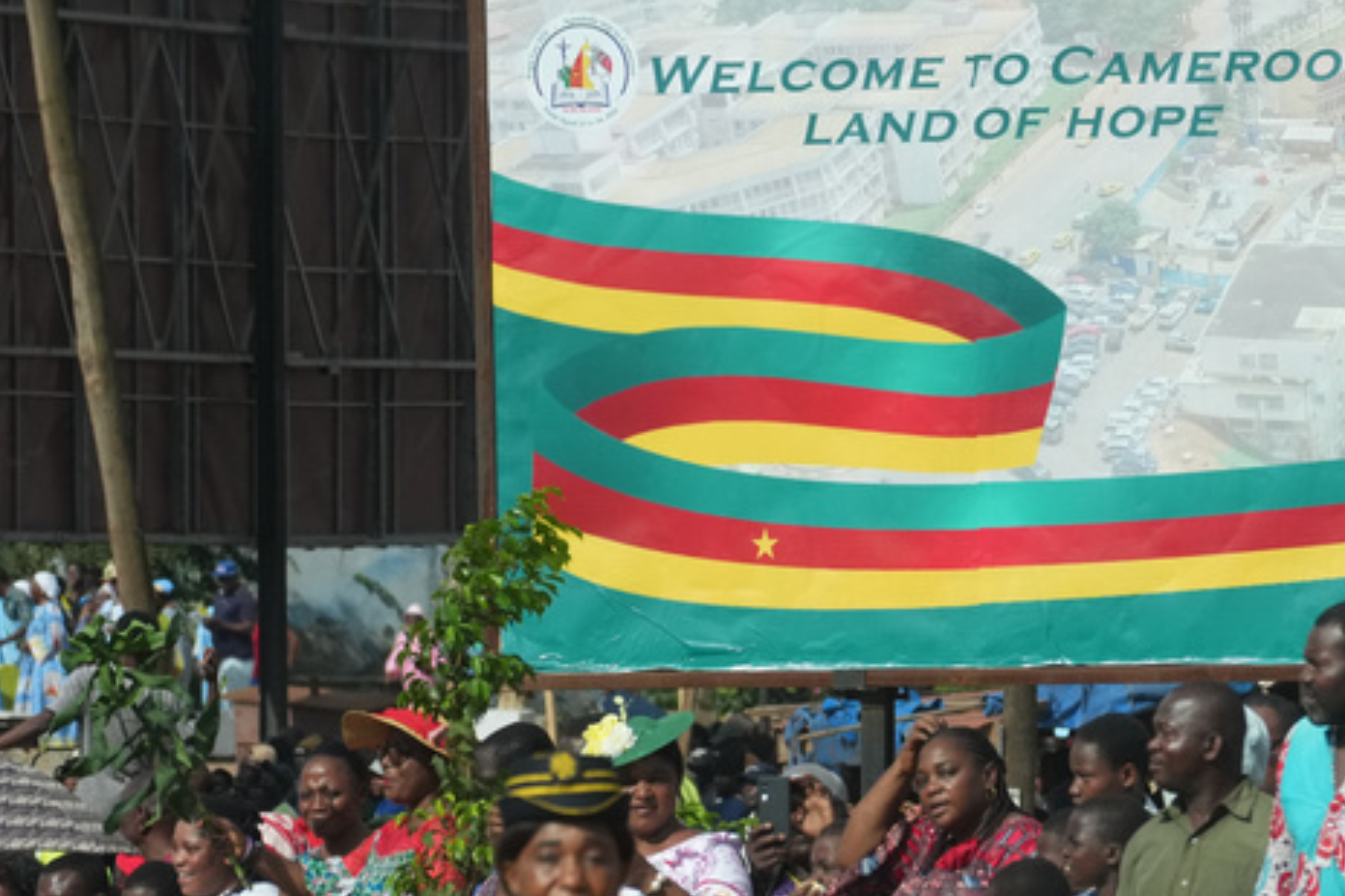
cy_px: 470
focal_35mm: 373
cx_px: 1374
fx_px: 13930
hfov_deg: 5.5
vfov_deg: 3.7
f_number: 8
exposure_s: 1/4000
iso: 1250
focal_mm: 169
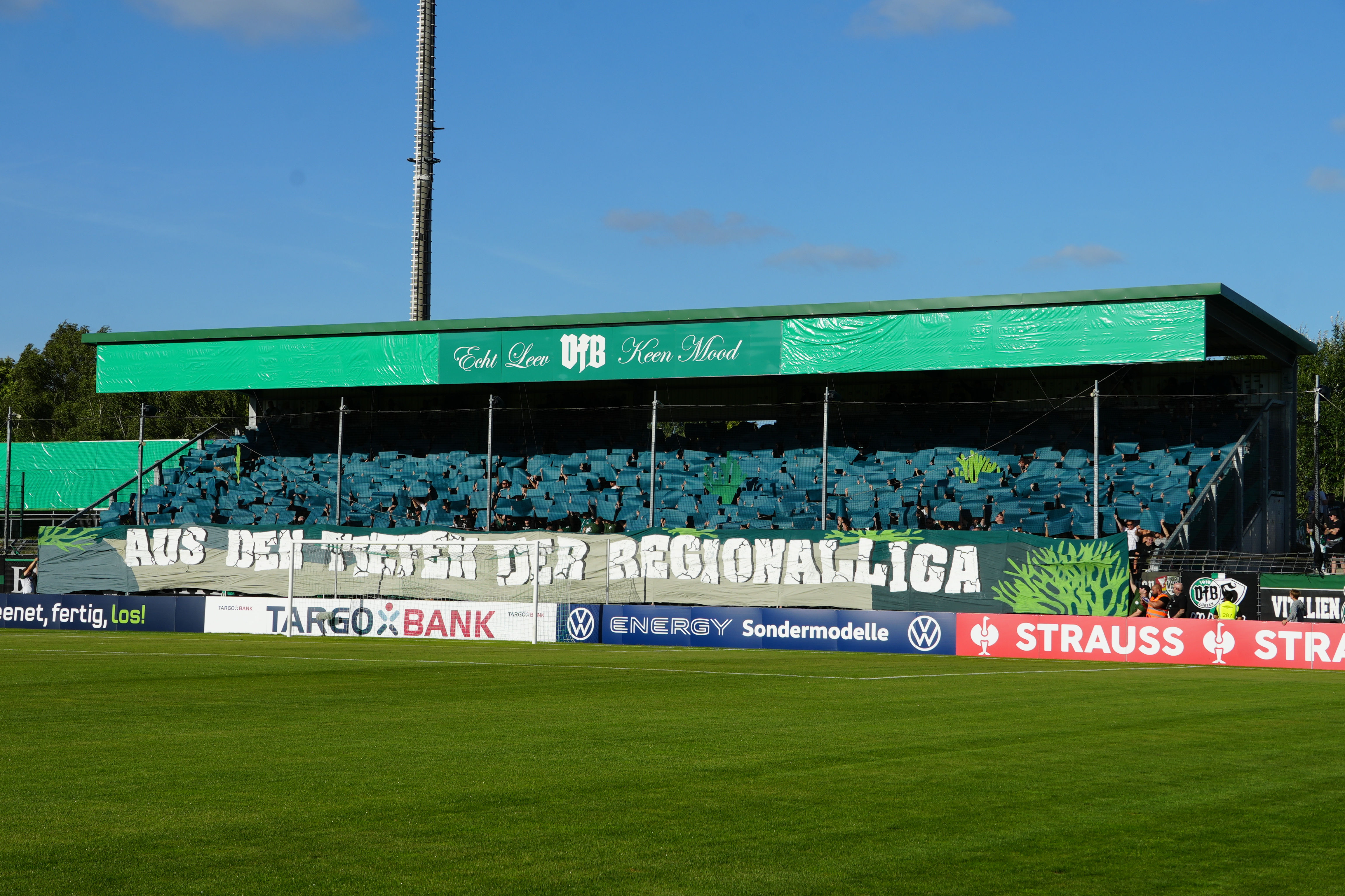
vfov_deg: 20.3
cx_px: 672
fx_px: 2503
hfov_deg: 30.1
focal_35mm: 67
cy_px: 448
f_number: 11
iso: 100
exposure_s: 1/250
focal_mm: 45
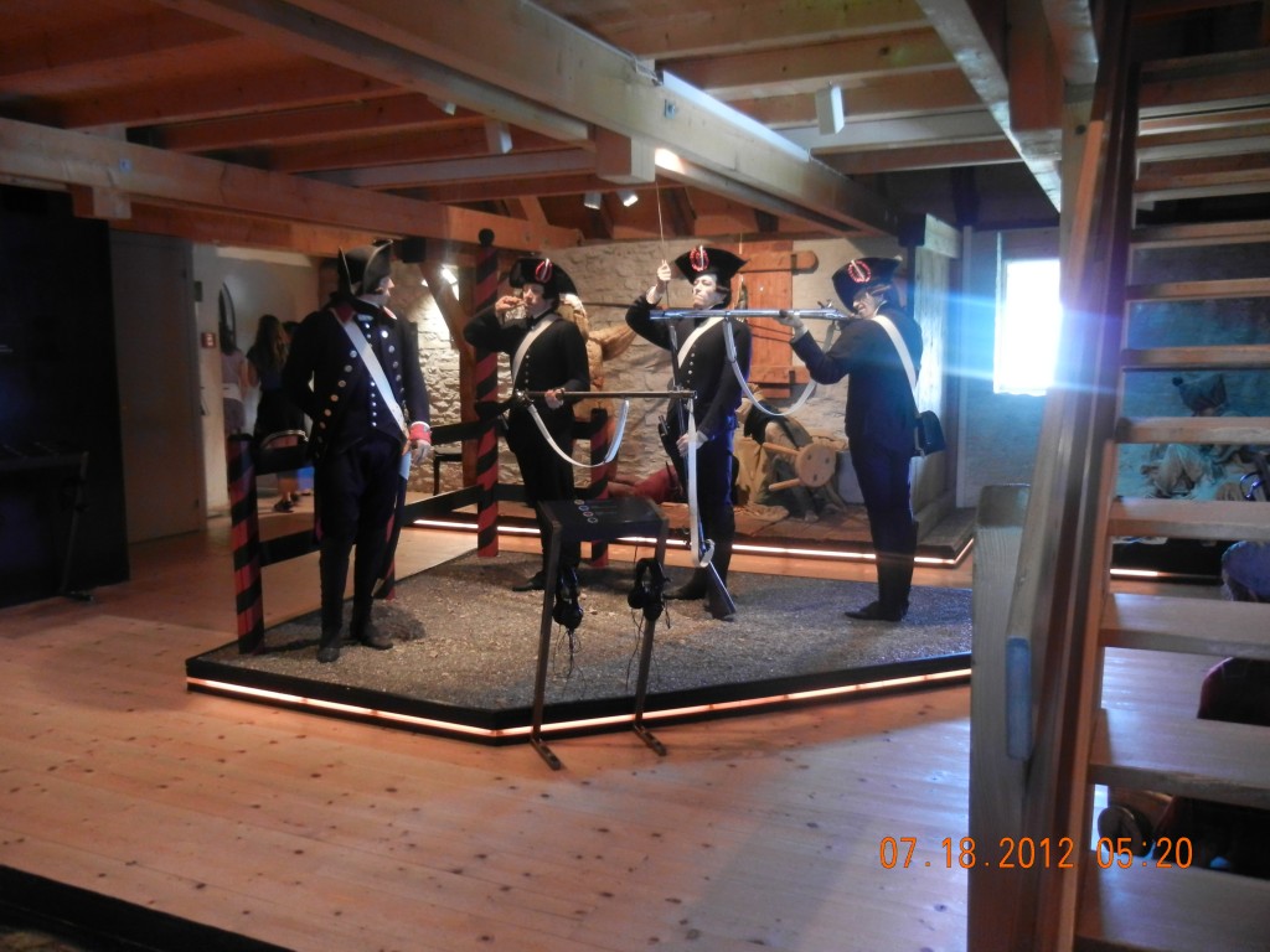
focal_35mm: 30
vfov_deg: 46.8
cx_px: 635
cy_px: 476
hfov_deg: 60.0
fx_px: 1101
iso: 200
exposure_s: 1/2.6
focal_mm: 5.4
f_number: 3.5
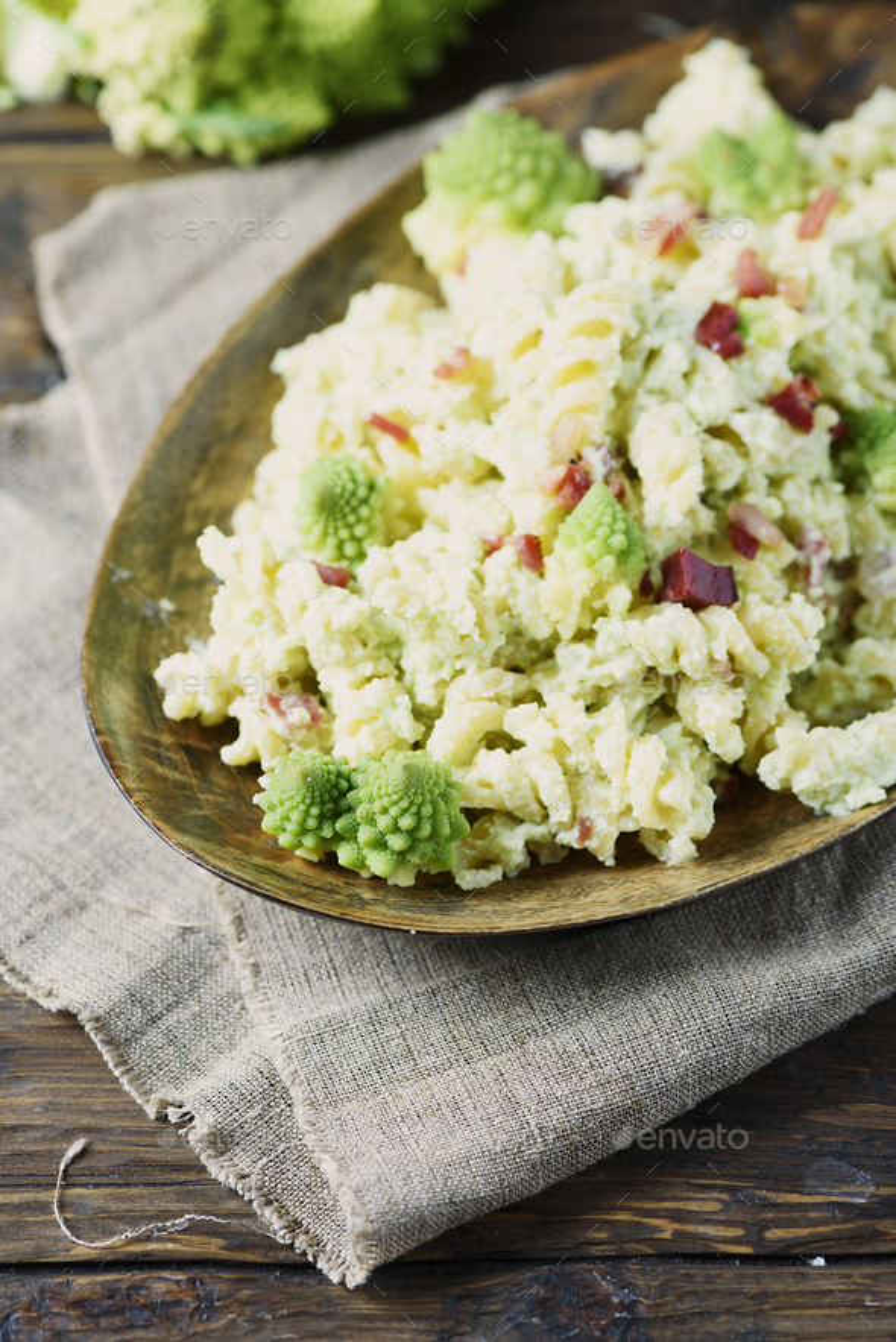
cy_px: 671
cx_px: 448
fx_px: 3917
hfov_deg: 13.1
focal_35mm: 105
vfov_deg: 19.5
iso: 100
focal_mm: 105
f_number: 5.6
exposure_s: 1/160
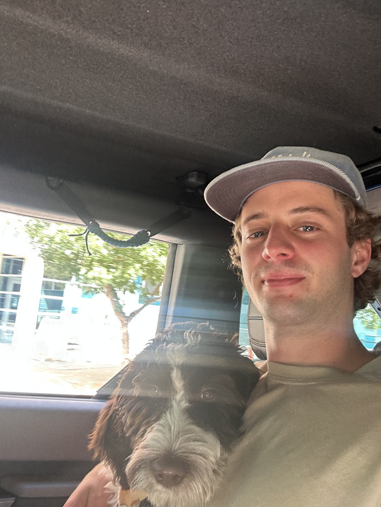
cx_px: 195
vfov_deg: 58.3
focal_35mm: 31
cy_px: 248
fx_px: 455
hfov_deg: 45.5
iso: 80
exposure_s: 1/91
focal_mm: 2.69
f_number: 1.9
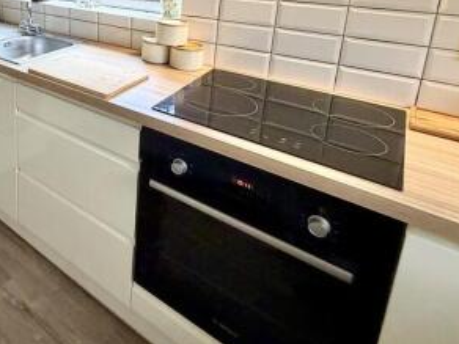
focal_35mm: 28
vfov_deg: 44.7
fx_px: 371
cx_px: 51
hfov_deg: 55.5
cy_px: 27
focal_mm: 2.22
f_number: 2.2
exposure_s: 1/60
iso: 500
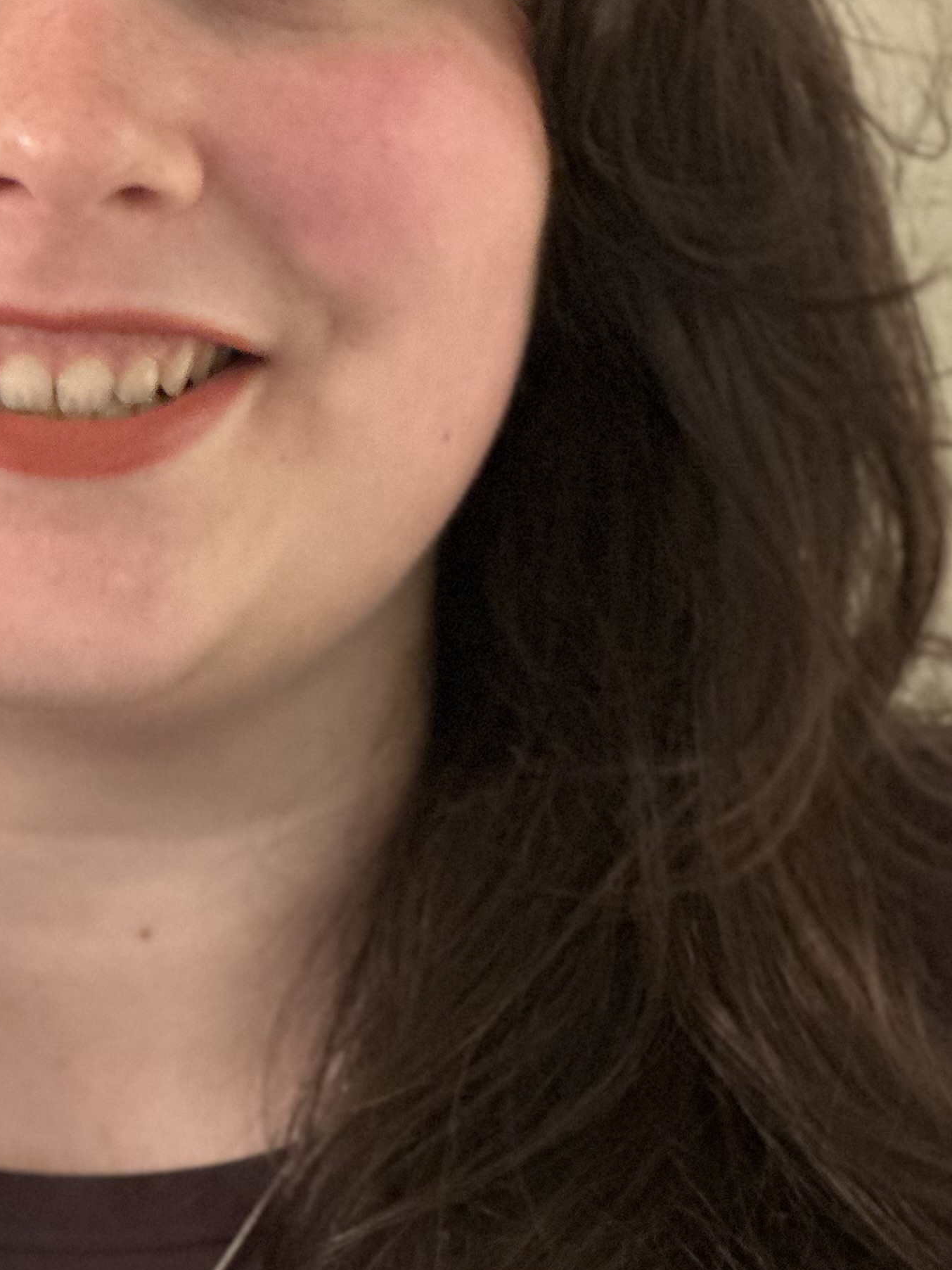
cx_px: 41
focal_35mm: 172
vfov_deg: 11.5
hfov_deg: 8.6
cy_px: 490
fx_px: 6306
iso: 400
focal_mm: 9
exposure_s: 1/14
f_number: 2.8
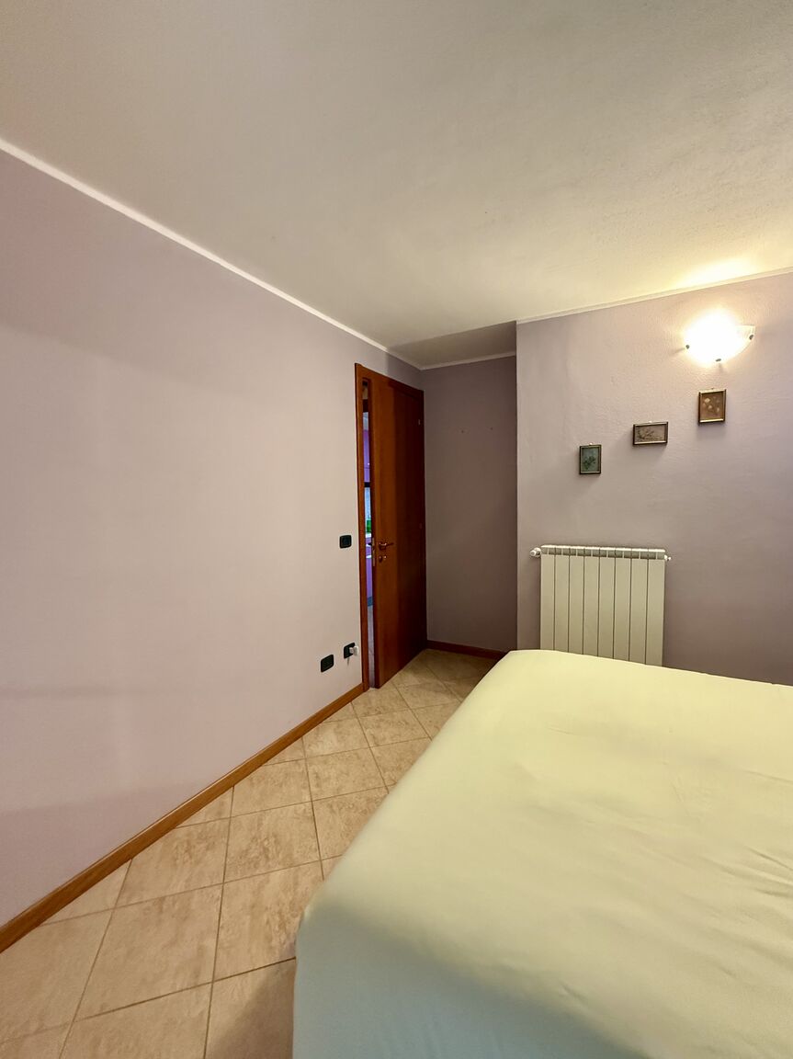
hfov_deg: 85.6
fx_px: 428
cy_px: 530
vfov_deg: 102.1
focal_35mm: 14
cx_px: 396
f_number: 2.2
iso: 800
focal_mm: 2.22
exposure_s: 1/50
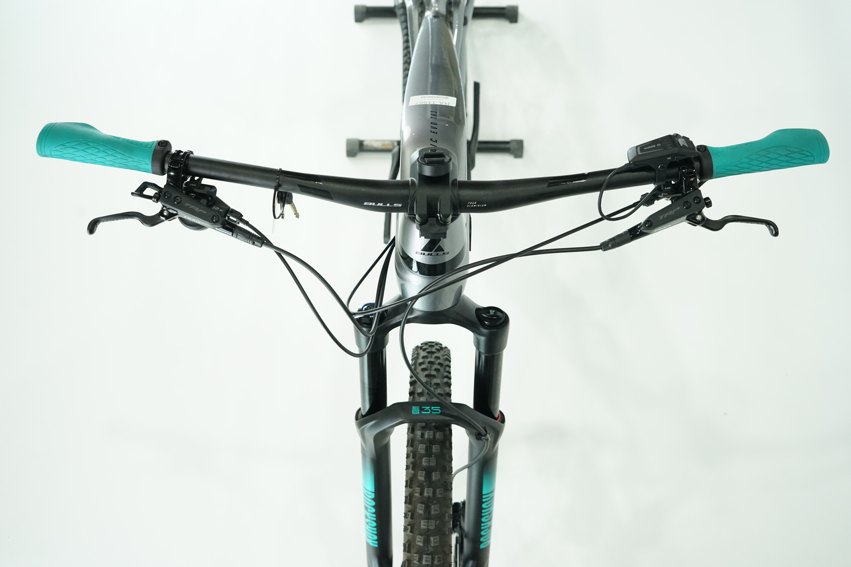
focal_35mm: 41
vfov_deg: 32.6
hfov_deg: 47.4
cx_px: 426
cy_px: 284
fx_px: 969
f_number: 5.6
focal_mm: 41
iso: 2500
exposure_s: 1/200
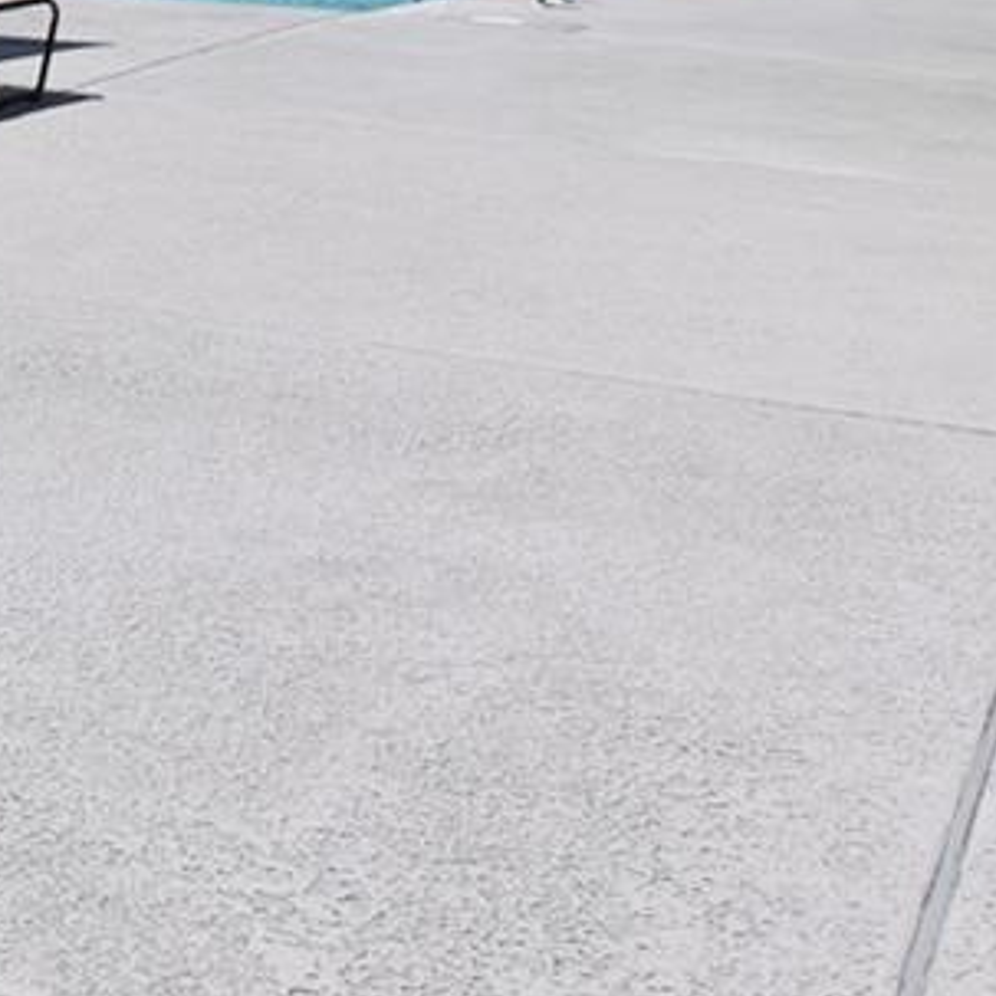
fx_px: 2800
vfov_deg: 19.4
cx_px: -417
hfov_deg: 18.3
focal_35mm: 86
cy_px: -85
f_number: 11
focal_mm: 20
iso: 200
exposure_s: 1/500
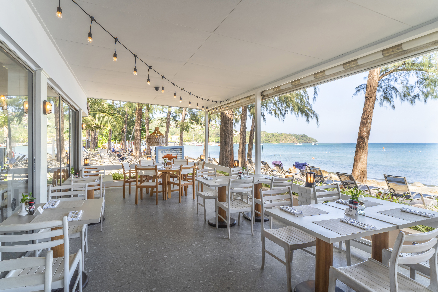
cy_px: 146
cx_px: 219
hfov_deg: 90.0
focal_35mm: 18
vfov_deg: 67.4
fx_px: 219
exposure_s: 1/160
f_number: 10
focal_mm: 18
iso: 100
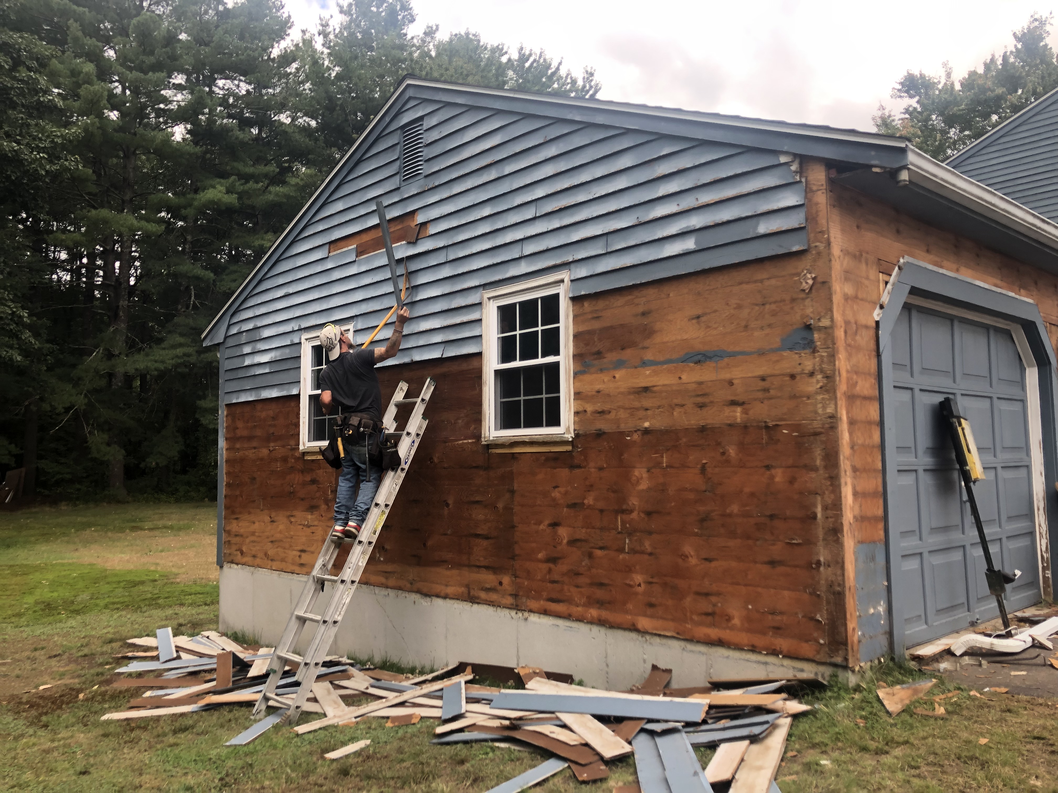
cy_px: 396
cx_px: 529
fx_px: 856
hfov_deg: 63.4
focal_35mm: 28
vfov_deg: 49.7
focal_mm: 3.99
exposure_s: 1/209
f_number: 1.8
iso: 20
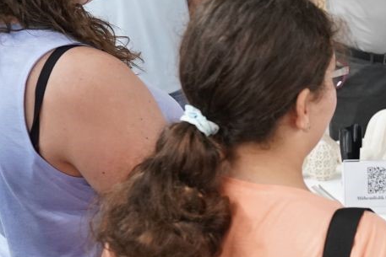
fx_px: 879
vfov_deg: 16.6
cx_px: 457
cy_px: 160
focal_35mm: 82
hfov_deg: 22.8
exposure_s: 1/100
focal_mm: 25
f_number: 3.2
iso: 2000
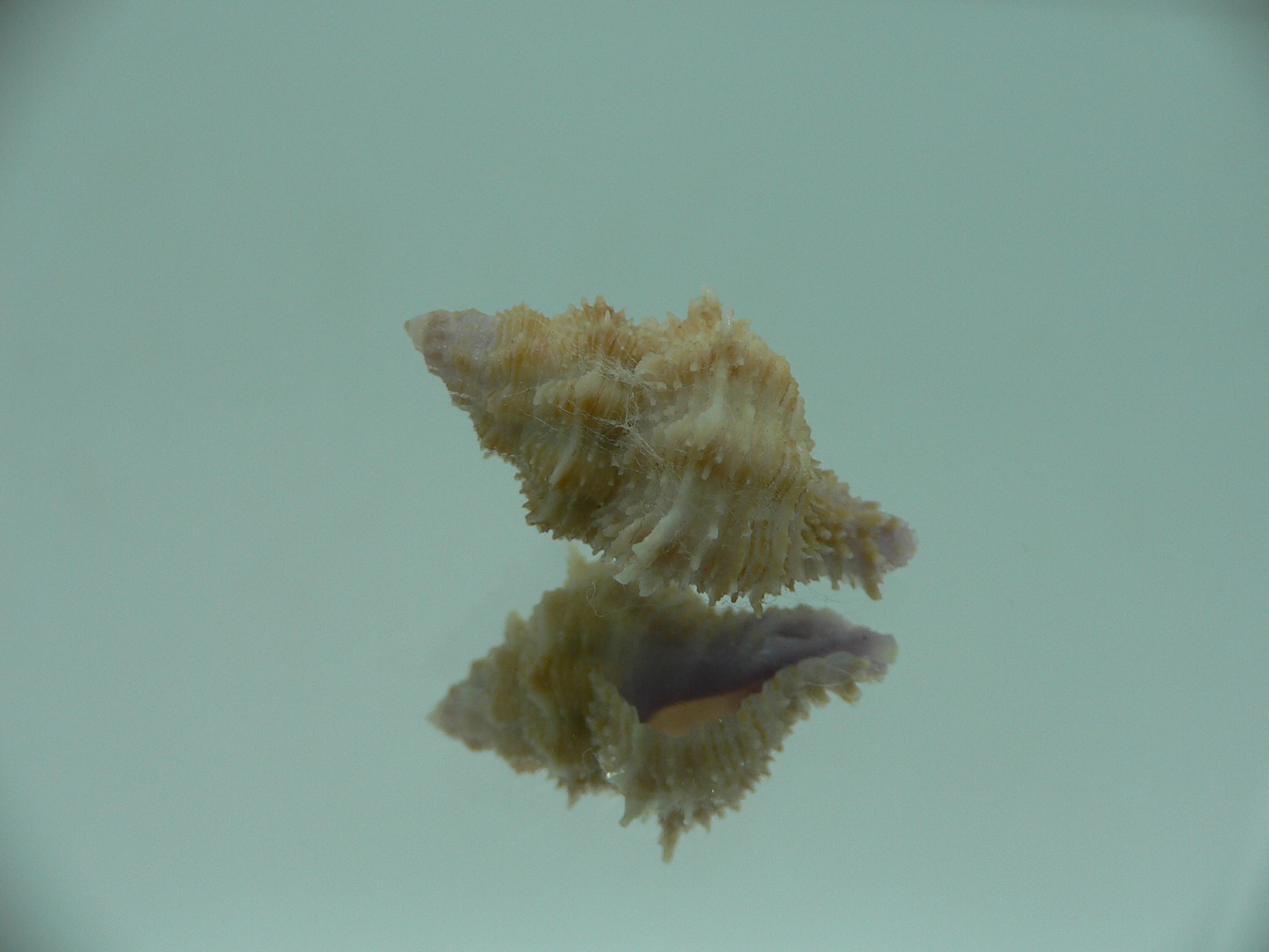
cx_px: 634
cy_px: 476
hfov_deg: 52.6
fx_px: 1283
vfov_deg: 40.7
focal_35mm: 35
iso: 80
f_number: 2.8
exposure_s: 1/80
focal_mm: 4.6
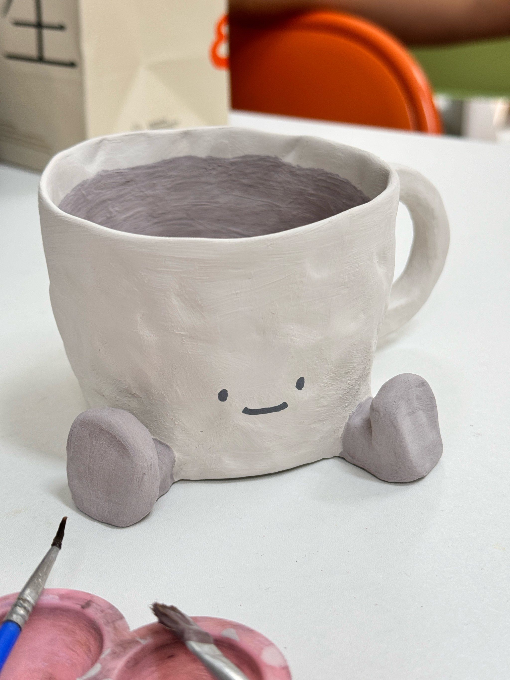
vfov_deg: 39.7
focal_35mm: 48
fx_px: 943
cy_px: 340
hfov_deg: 30.3
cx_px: 255
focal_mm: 6.76
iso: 64
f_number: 1.78
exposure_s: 1/50
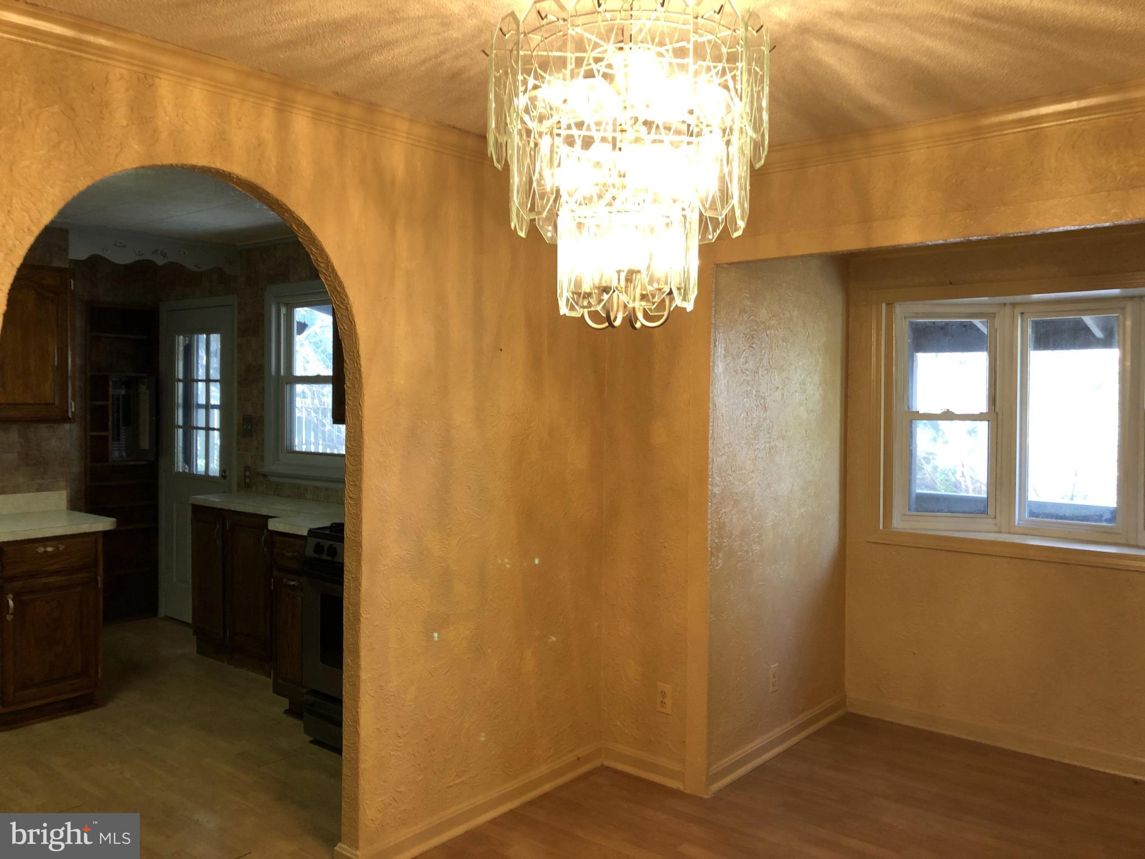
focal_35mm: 28
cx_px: 572
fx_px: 926
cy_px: 430
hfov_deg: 63.4
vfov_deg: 49.7
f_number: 1.8
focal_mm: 3.99
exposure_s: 1/17
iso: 40
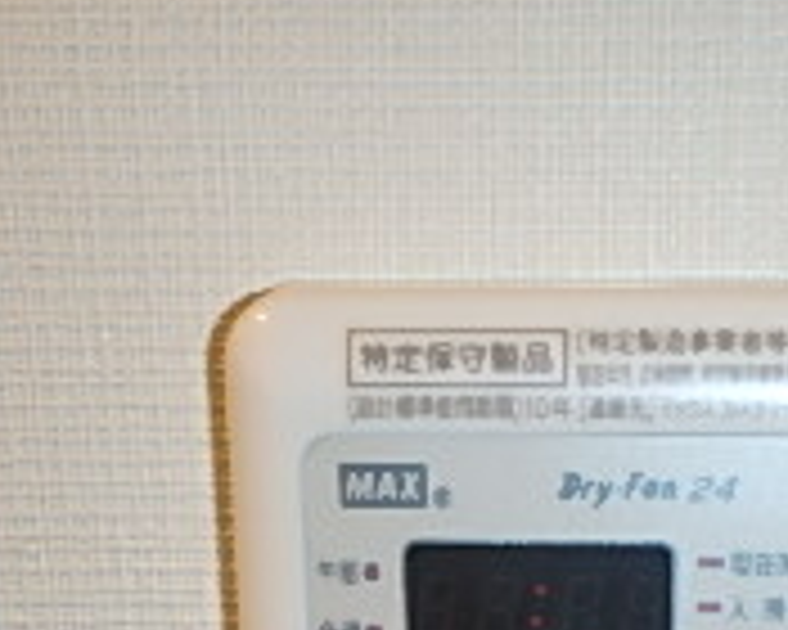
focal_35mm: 75
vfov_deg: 18.2
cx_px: 527
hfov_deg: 25.3
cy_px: 936
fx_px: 1749
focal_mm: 3.7
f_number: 3.5
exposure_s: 1/30
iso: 125
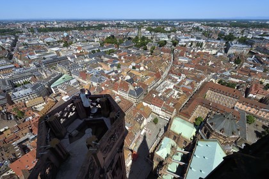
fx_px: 105
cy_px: 90
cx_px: 134
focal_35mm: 14
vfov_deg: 81.2
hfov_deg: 104.3
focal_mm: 14
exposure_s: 1/250
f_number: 14
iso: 200
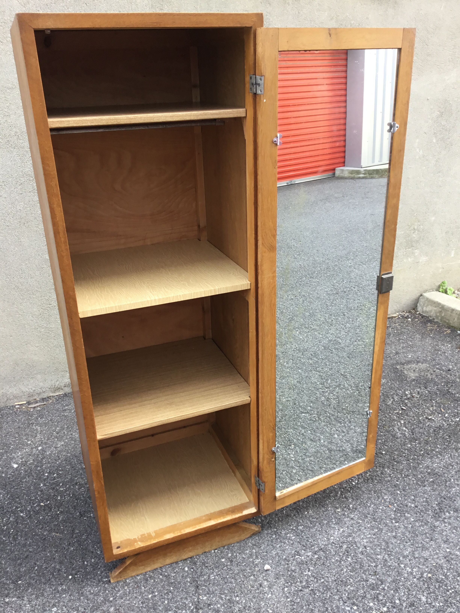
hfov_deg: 45.4
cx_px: 230
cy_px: 306
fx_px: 549
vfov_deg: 58.4
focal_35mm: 31
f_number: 2.4
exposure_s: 1/50
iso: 32
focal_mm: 3.3
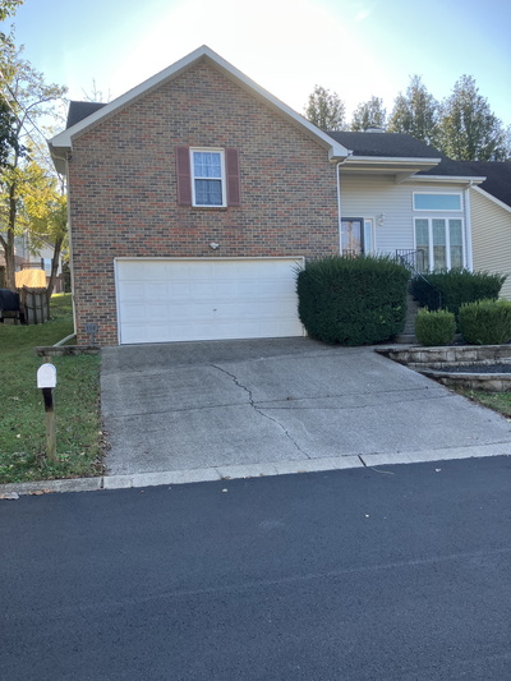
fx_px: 551
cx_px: 256
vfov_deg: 63.4
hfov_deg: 49.8
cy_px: 340
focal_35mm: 28
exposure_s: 1/224
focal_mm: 3.99
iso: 25
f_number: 1.8
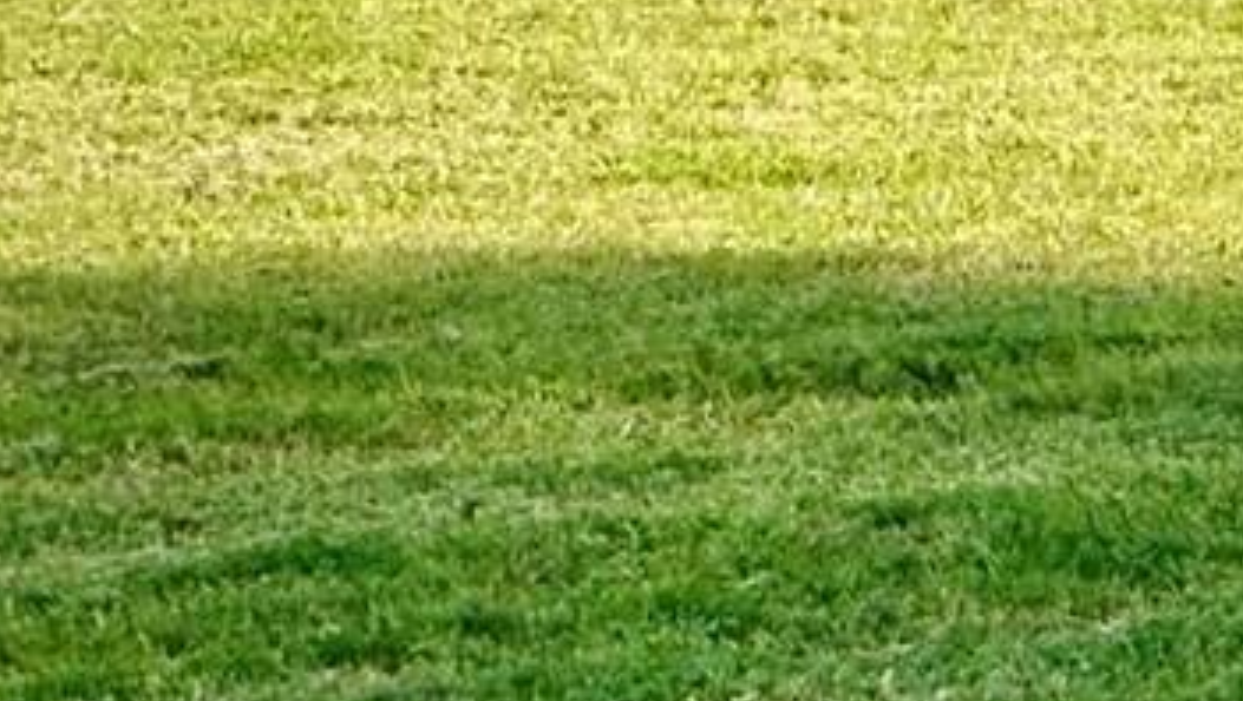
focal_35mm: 238
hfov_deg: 8.7
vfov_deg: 4.9
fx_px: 7850
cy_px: -1142
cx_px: 2121
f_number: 1.78
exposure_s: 1/2028
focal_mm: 6.86
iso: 64
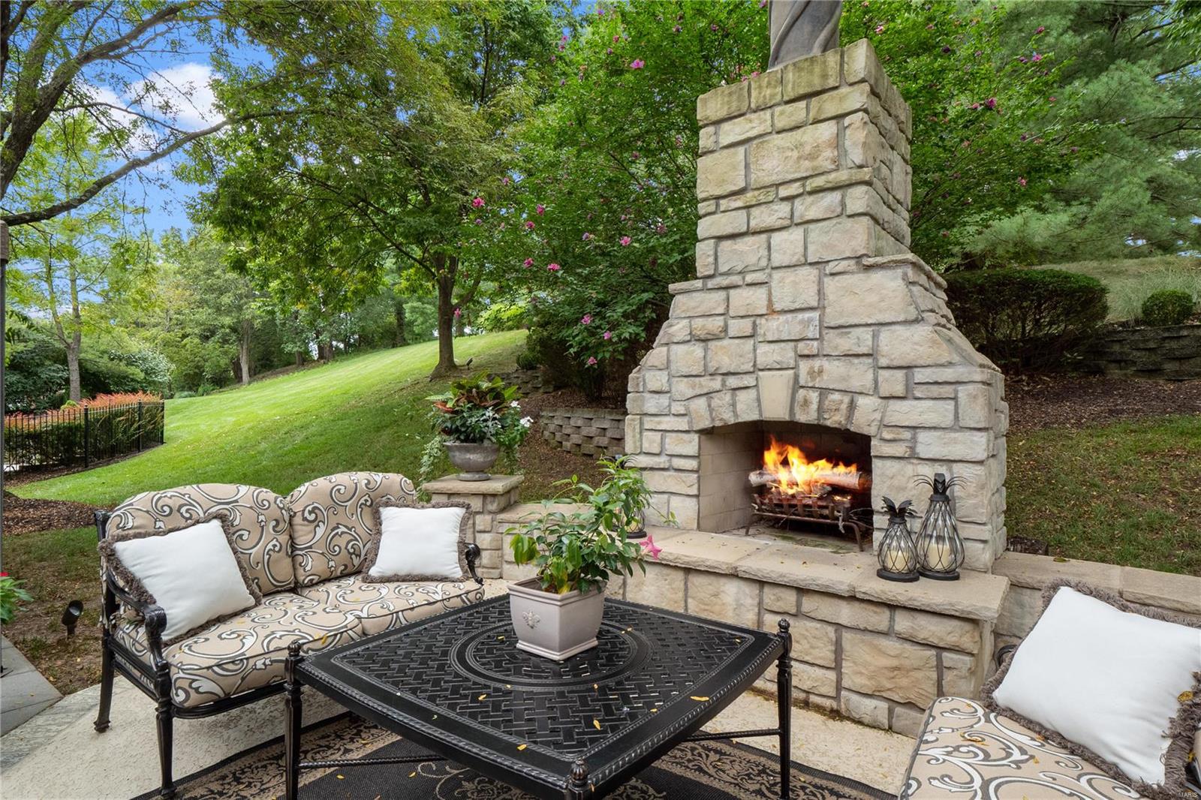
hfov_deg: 90.0
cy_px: 400
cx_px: 600
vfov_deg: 67.4
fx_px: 600
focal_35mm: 18
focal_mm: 9
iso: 400
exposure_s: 1/50
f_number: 9
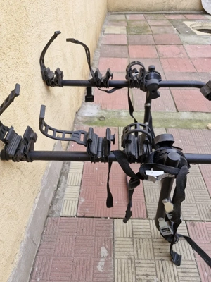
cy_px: 141
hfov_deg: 58.9
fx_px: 187
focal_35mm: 23
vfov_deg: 73.9
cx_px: 106
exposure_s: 1/588
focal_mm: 5.54
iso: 50
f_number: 1.8
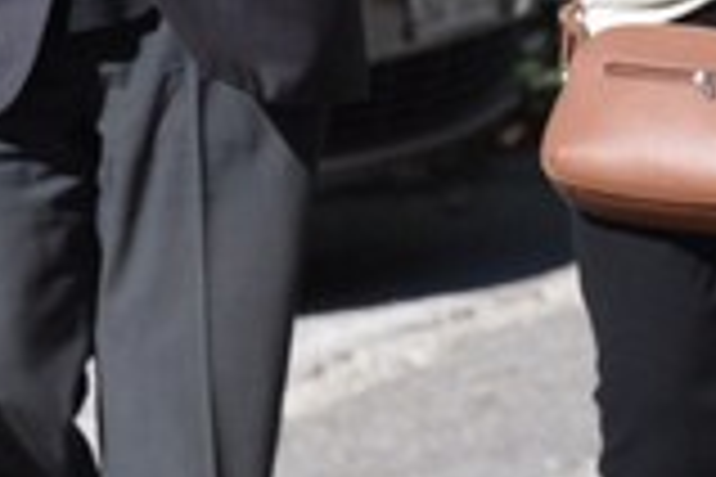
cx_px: 1121
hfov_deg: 3.5
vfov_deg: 2.4
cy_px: -396
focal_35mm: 582
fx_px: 11574
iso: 100
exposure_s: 1/320
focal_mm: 120
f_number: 5.6
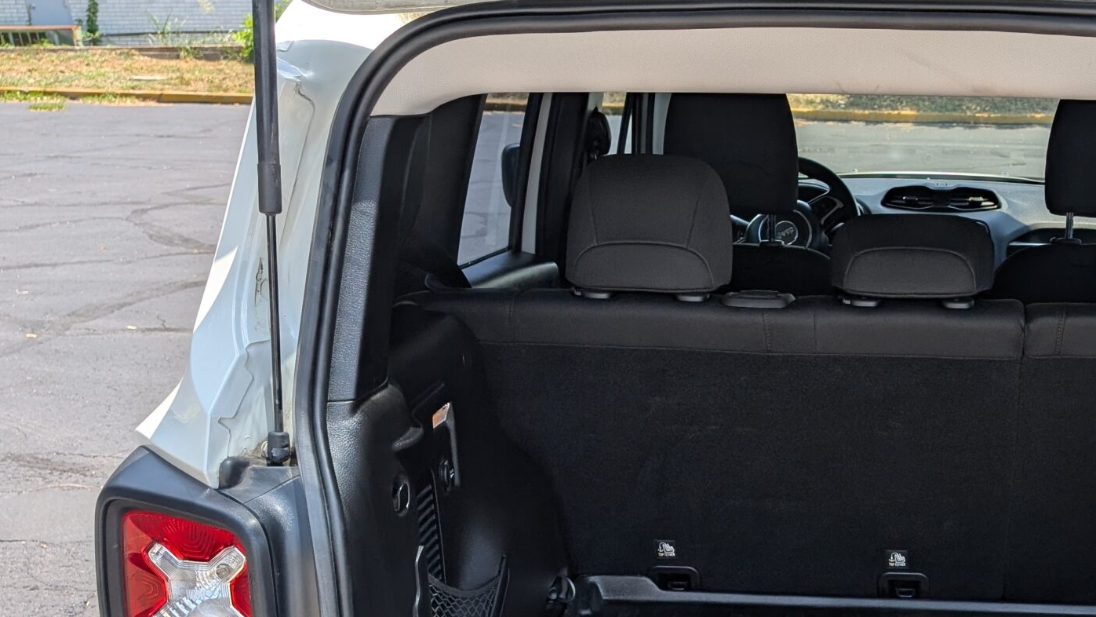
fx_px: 1395
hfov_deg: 40.9
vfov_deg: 24.6
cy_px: 485
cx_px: 890
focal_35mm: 48
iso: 16
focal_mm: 6.9
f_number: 1.68
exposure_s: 1/311
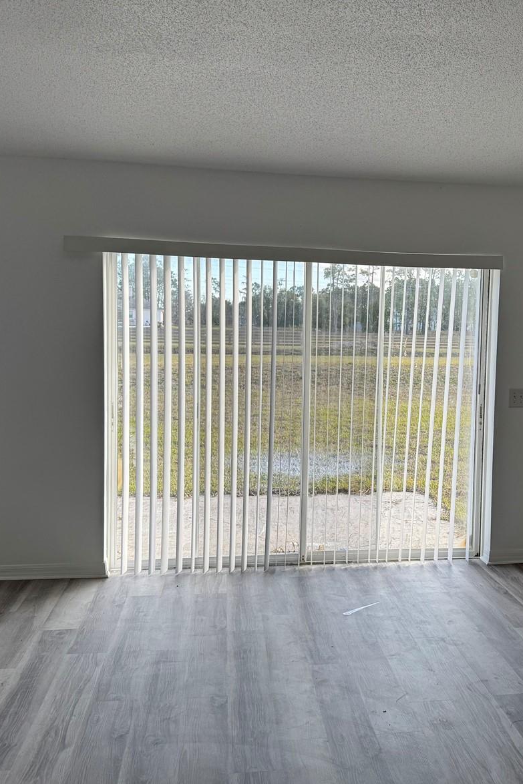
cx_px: 348
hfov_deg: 38.4
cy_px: 390
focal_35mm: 34
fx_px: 741
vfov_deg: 55.8
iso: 80
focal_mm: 6.76
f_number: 1.78
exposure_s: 1/503
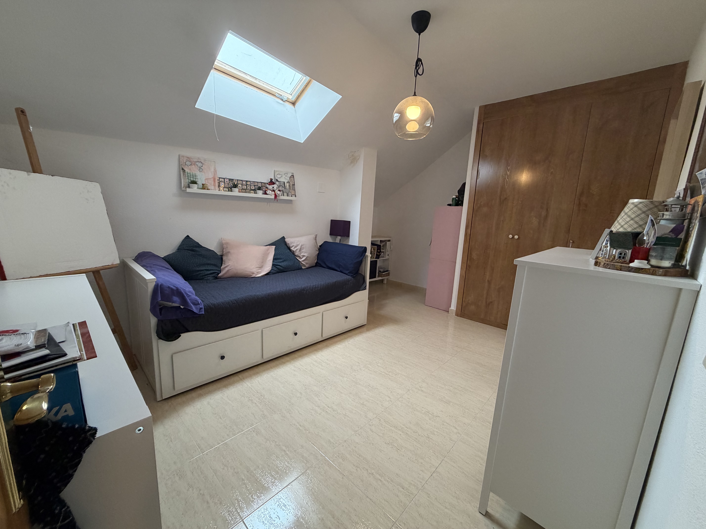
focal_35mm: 14
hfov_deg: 102.1
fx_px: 286
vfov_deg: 85.7
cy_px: 264
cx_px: 353
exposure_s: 1/100
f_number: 2.2
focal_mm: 2.22
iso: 250
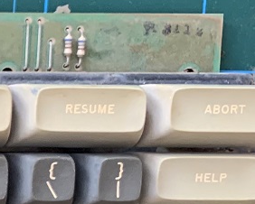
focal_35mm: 144
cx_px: -423
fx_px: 1088
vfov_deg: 10.7
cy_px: 194
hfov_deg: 10.7
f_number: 1.8
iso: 200
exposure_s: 1/60
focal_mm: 4.25
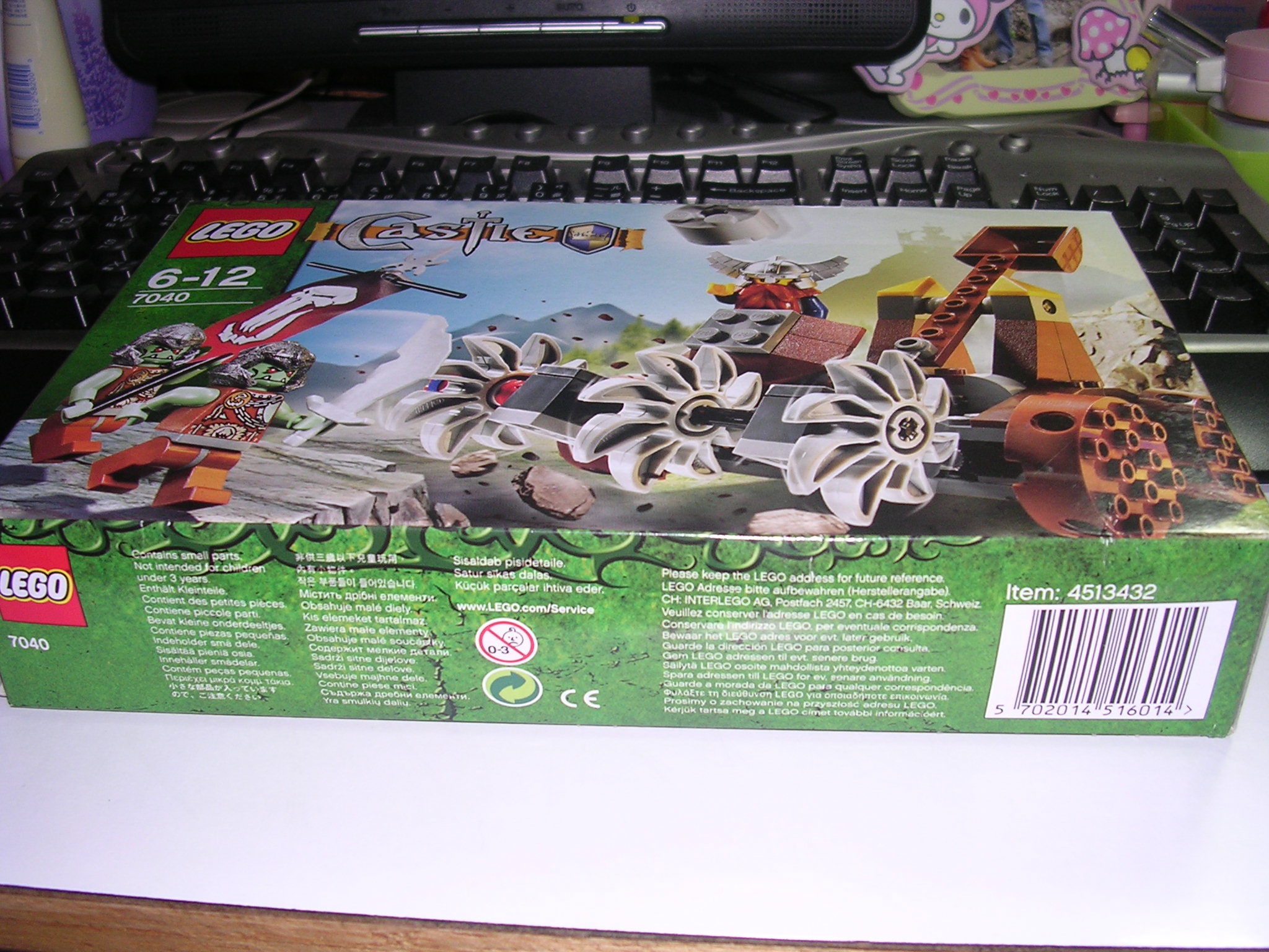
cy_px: 476
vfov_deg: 37.7
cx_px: 634
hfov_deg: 49.0
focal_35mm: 38
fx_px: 1393
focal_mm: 5.8
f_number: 2.8
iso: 100
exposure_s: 1/60.1
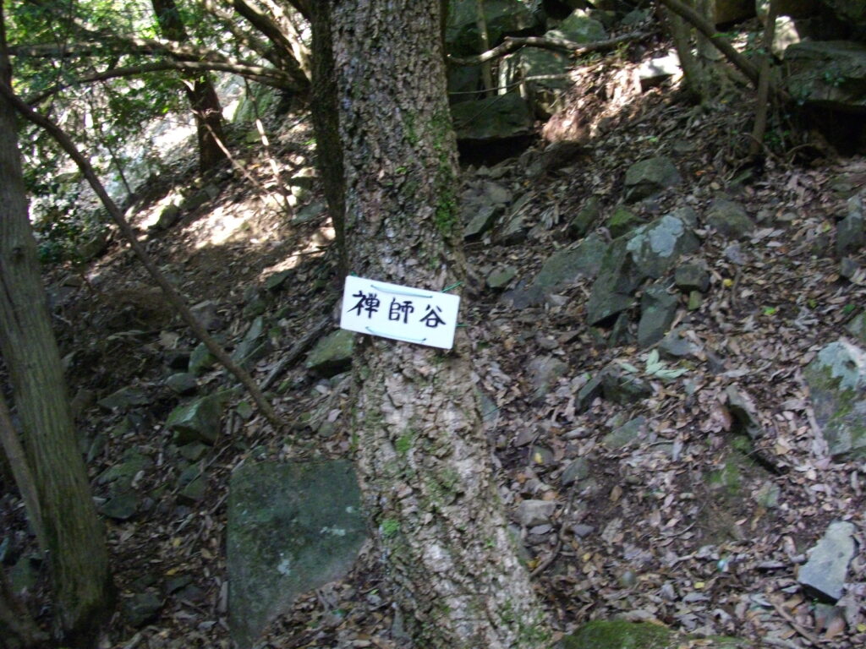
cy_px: 324
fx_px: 926
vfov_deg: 38.7
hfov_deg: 50.1
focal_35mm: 37
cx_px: 433
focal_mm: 6.2
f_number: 2.8
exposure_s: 1/50
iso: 342
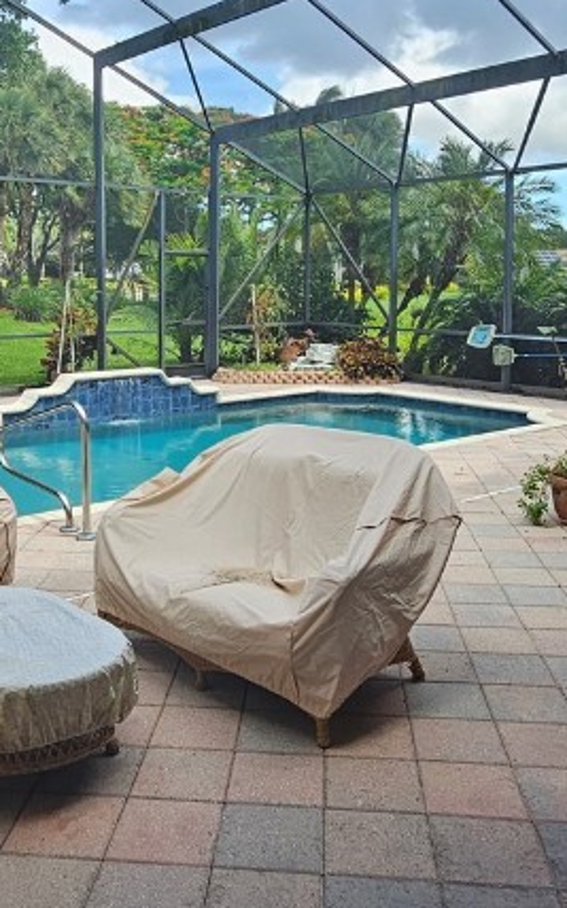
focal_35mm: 33
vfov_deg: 57.1
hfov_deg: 38.1
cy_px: 316
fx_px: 817
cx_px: 231
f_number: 2.2
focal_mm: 2.2
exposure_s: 1/279
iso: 50
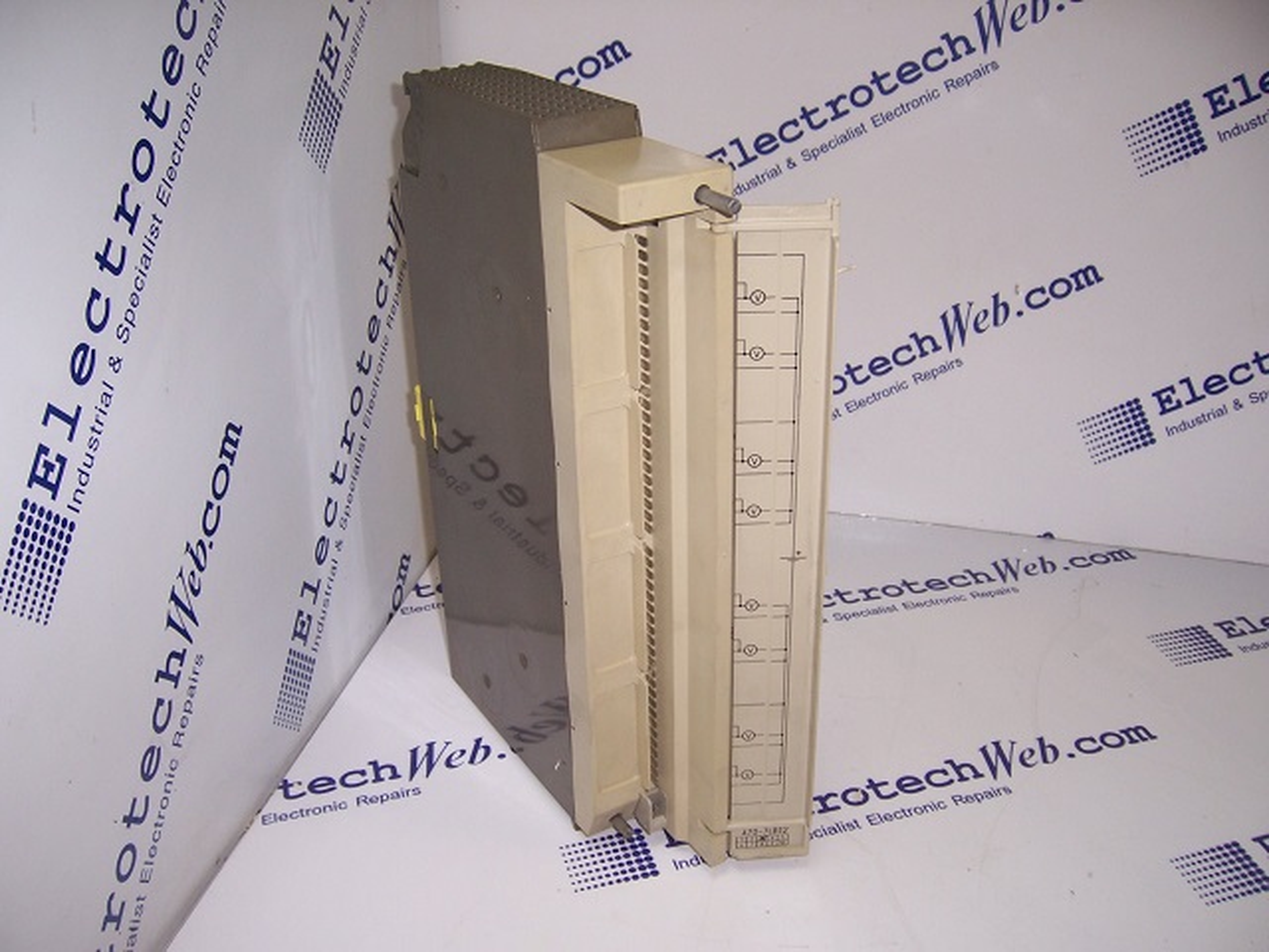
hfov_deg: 51.4
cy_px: 476
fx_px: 1320
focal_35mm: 36
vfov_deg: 39.7
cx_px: 634
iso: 80
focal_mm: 6.2
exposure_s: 1/60
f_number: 2.8
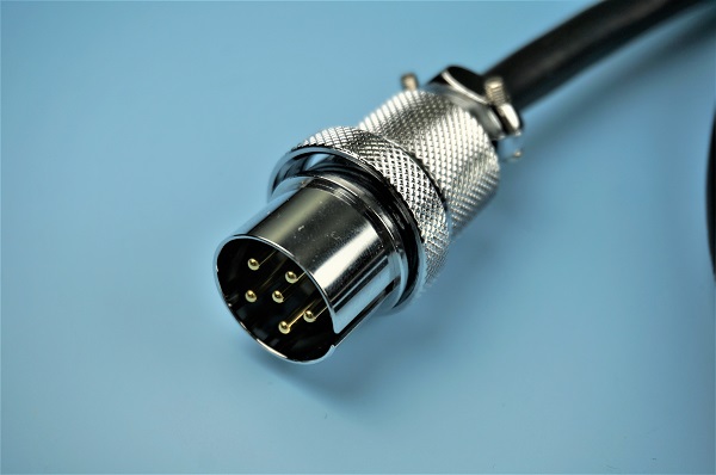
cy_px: 238
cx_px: 358
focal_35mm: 62
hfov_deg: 32.7
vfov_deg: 22.0
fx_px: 1221
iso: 100
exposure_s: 1/160
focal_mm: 41
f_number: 5.6
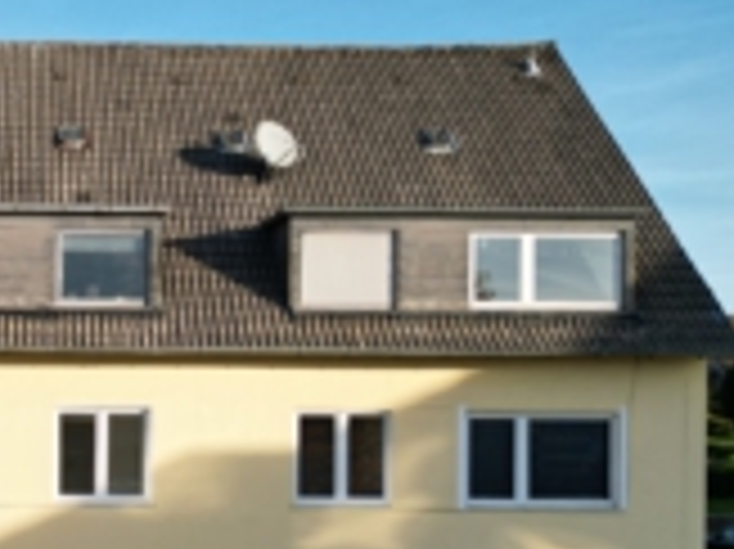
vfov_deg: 27.2
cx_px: 63
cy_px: 396
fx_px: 1123
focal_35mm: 53
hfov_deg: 34.1
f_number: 1.7
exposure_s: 1/2000
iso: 150
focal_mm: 6.72
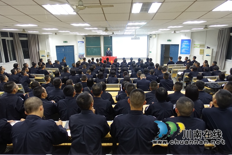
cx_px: 116
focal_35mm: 24
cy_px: 78
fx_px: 155
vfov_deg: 53.2
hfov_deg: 73.7
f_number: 1.8
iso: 400
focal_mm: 8.8
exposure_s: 1/30
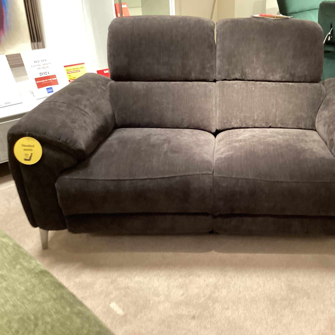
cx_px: 221
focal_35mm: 37
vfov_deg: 44.9
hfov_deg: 44.3
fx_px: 405
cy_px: 166
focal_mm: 3.3
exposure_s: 1/30
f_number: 2.4
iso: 320
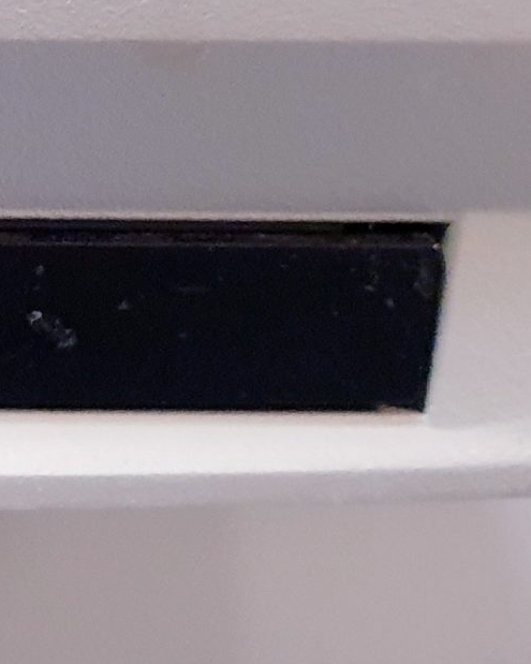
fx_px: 2063
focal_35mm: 105
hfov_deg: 13.2
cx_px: -432
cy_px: 167
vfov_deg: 18.2
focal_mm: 4.3
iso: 400
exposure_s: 1/50
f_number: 2.4
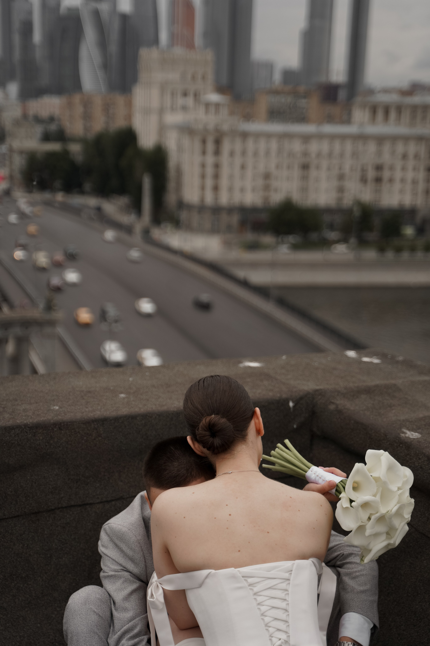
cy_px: 323
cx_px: 215
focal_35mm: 56
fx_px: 1003
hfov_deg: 24.2
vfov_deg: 35.6
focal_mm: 56
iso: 125
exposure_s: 1/4000
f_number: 2.8
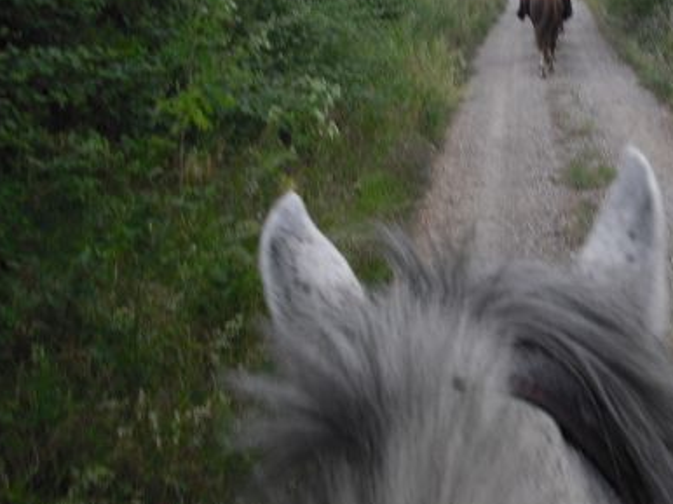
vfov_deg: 21.2
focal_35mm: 69
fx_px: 1341
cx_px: 567
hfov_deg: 27.4
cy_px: 151
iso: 64
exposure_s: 1/200
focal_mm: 6.2
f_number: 5.6
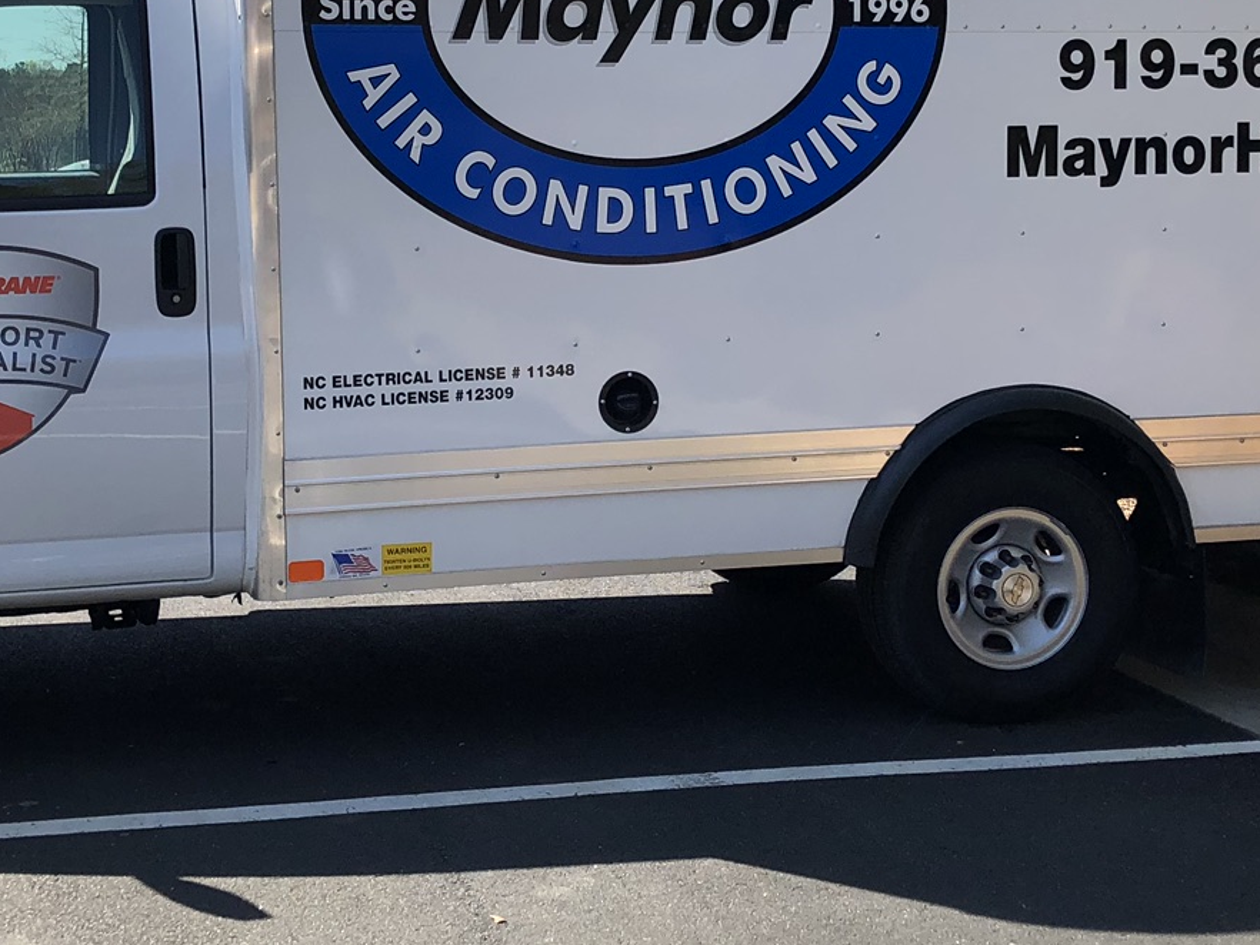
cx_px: 580
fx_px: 2367
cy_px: 277
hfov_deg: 29.8
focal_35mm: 65
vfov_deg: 22.5
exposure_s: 1/1372
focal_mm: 3.99
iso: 20
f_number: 1.8
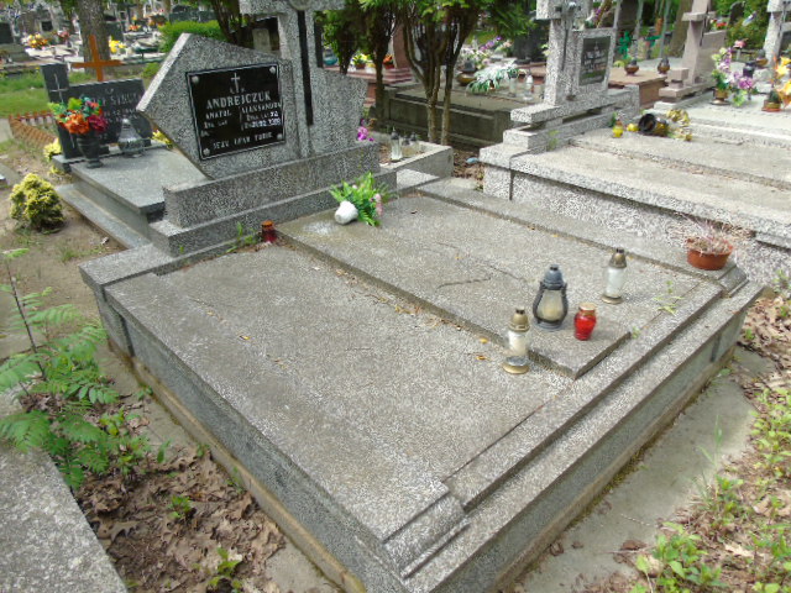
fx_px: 571
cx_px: 396
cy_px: 296
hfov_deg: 69.4
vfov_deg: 54.9
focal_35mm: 25
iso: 80
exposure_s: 1/200
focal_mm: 4.4
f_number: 3.4
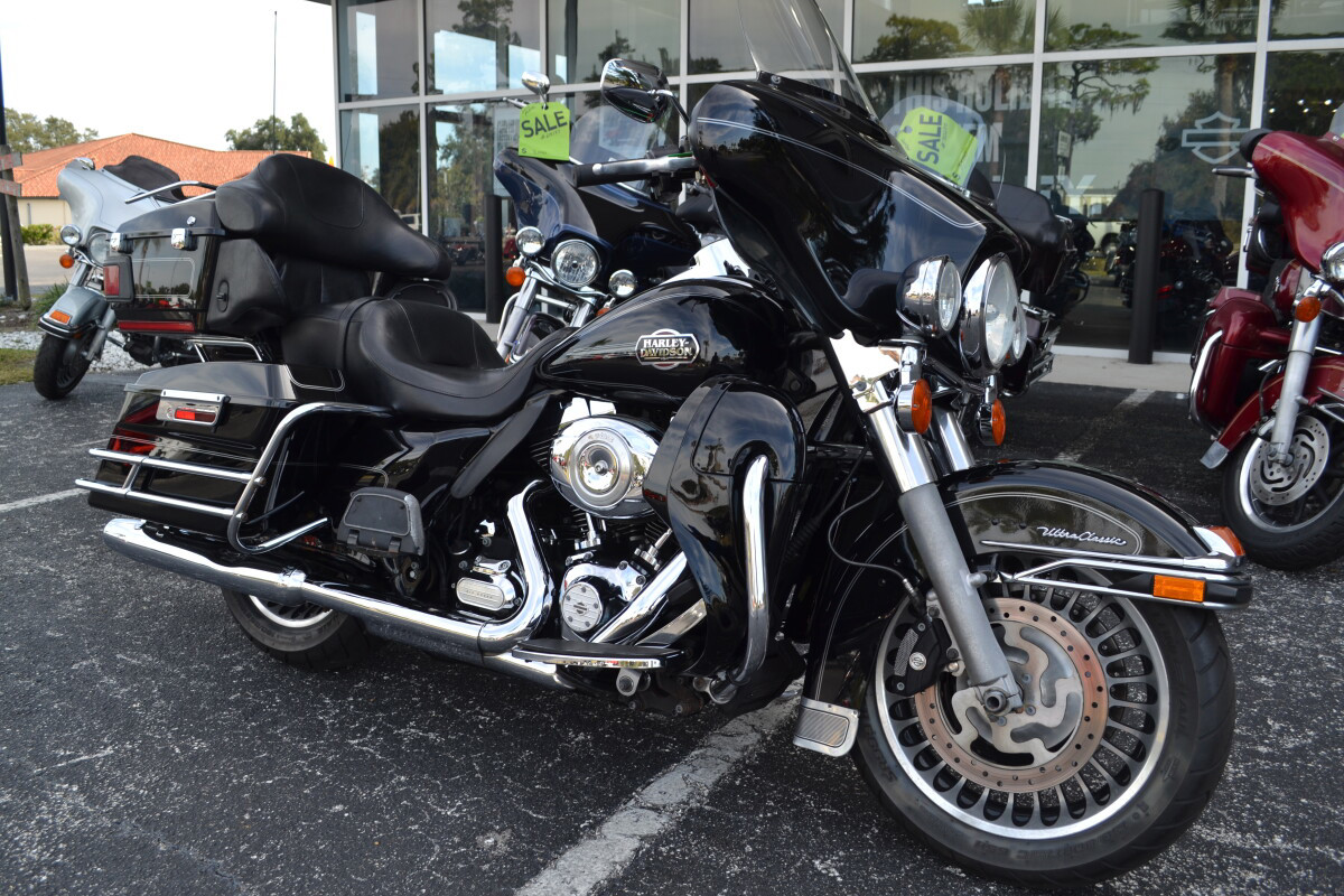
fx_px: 1120
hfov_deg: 61.9
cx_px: 672
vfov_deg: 43.6
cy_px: 448
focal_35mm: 30
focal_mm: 20
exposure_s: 1/125
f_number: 5.6
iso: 100
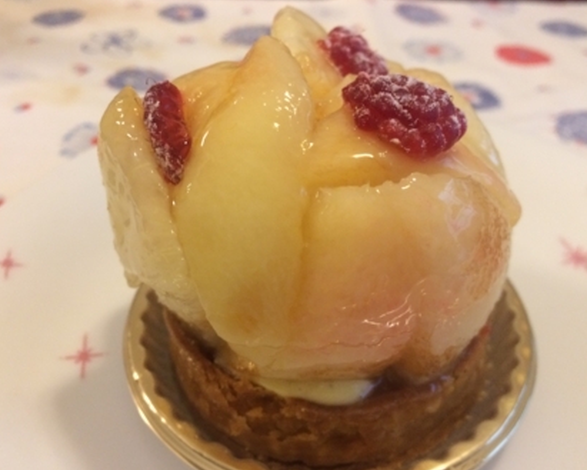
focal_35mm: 31
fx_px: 539
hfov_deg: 57.1
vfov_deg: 47.1
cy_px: 234
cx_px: 306
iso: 250
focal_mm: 4.15
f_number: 2.2
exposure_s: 1/33
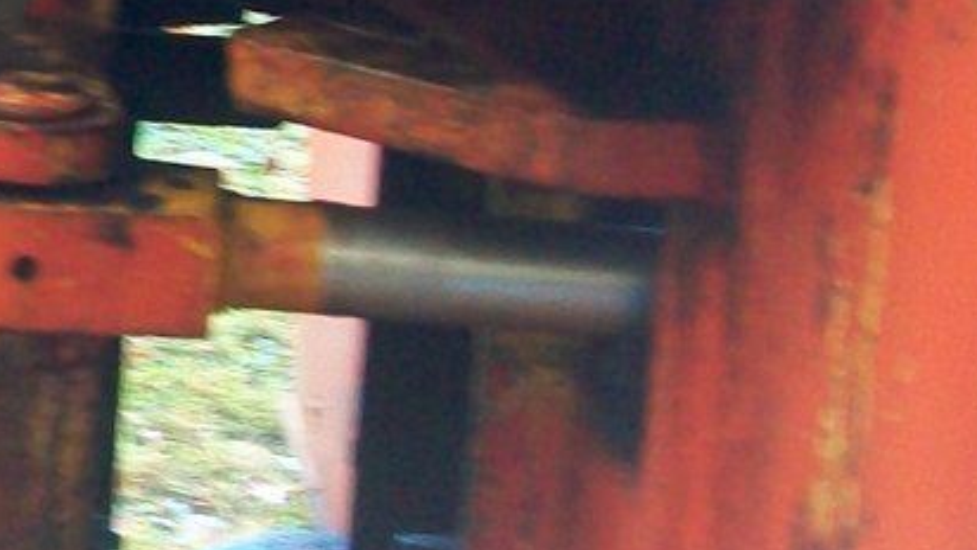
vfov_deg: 8.8
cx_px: -800
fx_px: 3524
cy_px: -63
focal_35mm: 136
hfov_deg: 14.0
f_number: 2.8
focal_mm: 5.7
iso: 160
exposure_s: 1/25
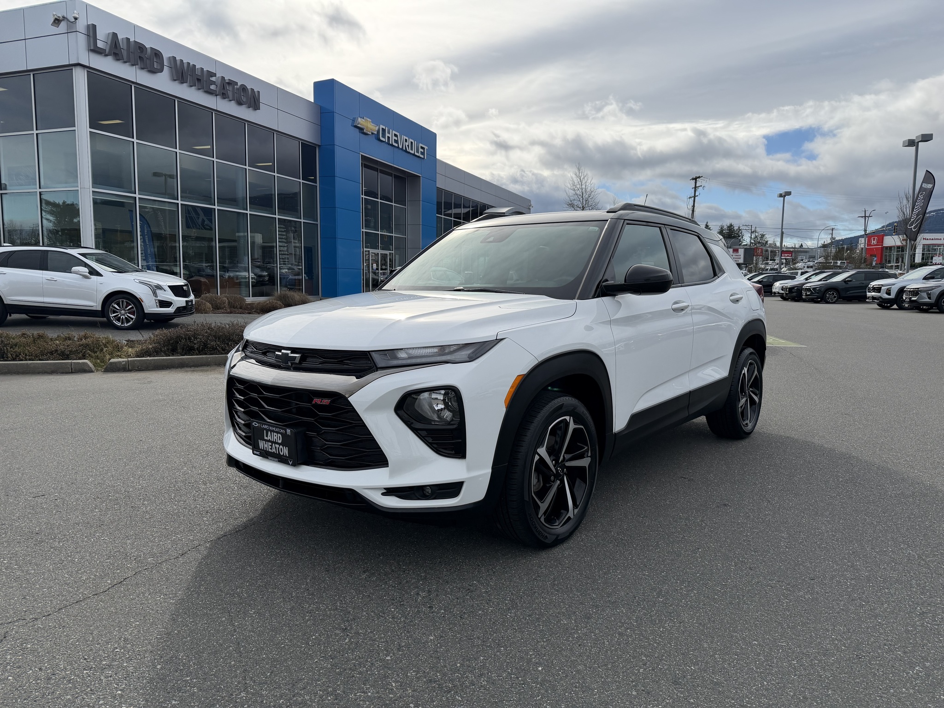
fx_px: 654
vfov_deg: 56.8
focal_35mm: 24
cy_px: 354
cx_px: 472
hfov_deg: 71.6
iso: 100
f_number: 1.78
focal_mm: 6.76
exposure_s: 1/6173
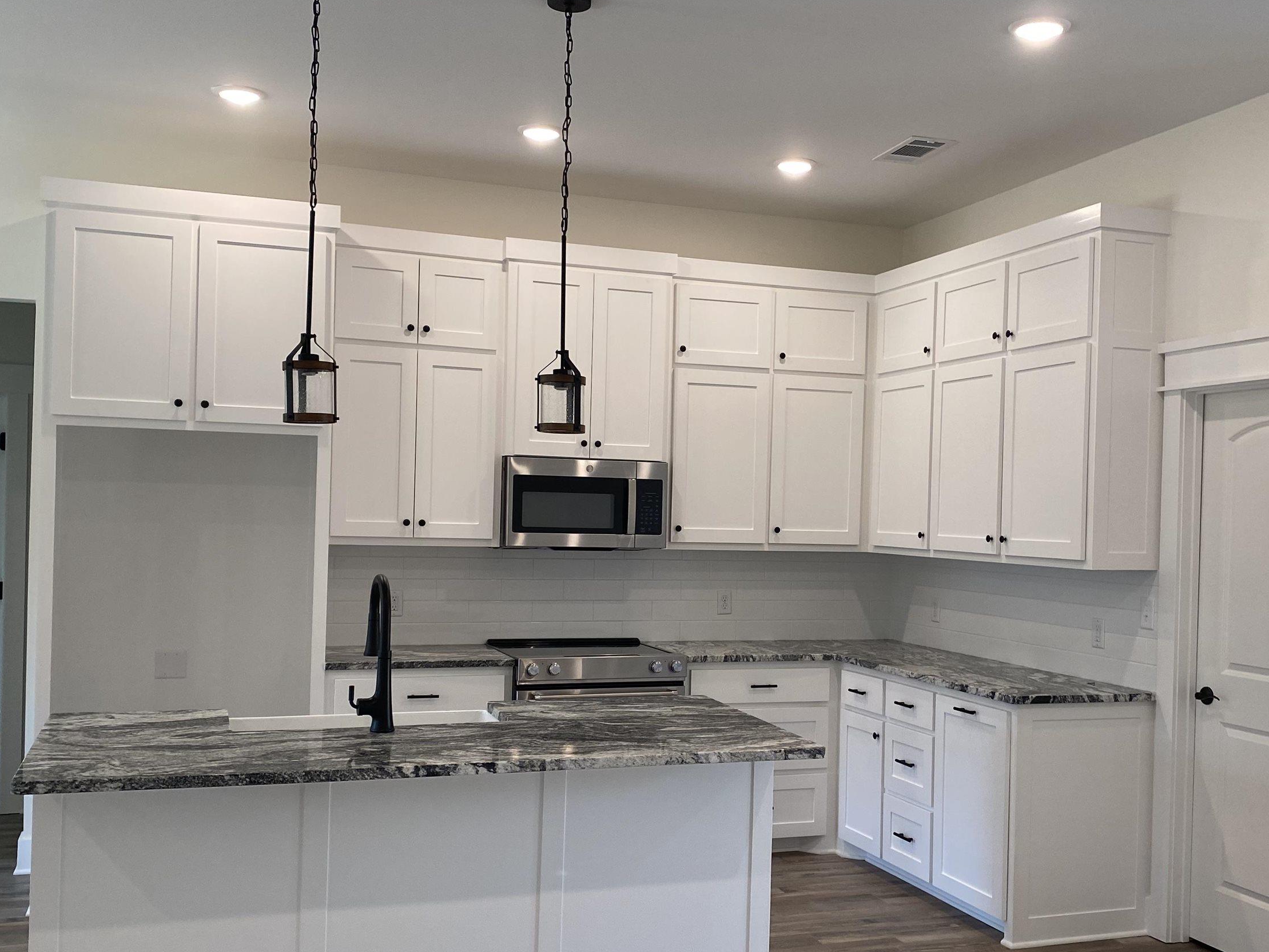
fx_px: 1320
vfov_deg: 39.6
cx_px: 703
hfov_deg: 51.3
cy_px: 526
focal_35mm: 36
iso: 80
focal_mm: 4.25
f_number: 1.8
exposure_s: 1/120
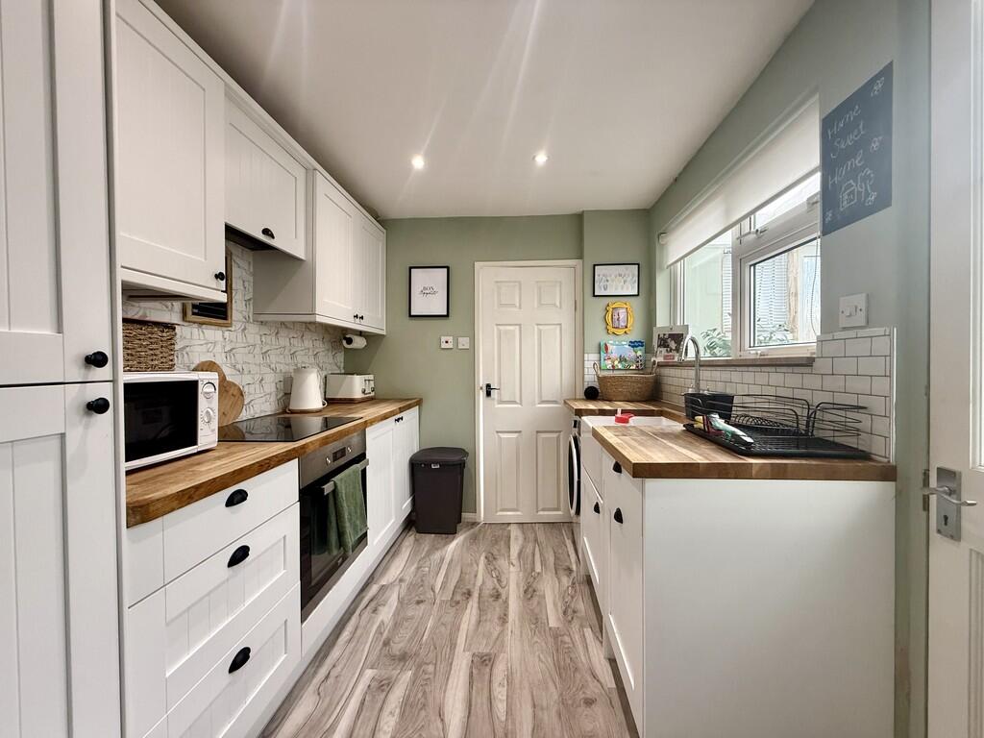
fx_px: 398
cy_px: 369
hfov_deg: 102.1
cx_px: 492
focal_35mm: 14
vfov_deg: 85.7
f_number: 2.2
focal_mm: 2.22
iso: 250
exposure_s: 1/100
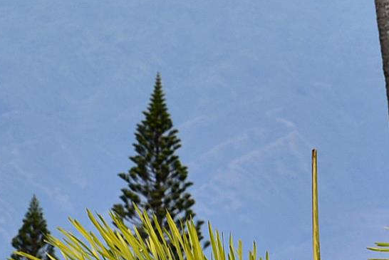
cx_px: 276
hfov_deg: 2.0
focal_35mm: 1012
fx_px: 10944
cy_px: -26
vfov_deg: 1.4
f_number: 10
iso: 100
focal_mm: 180
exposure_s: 1/200
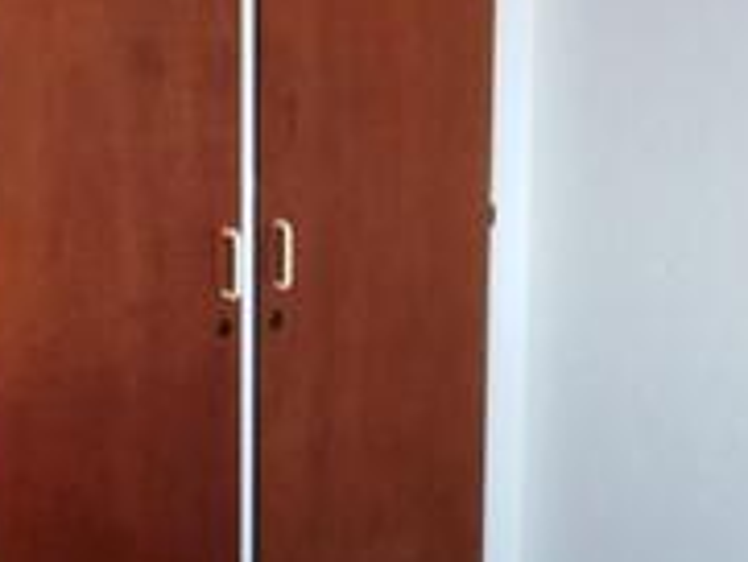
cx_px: 269
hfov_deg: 17.1
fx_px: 2487
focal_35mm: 115
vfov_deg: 12.9
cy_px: 269
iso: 229
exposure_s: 1/33.3
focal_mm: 3.46
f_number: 2.2
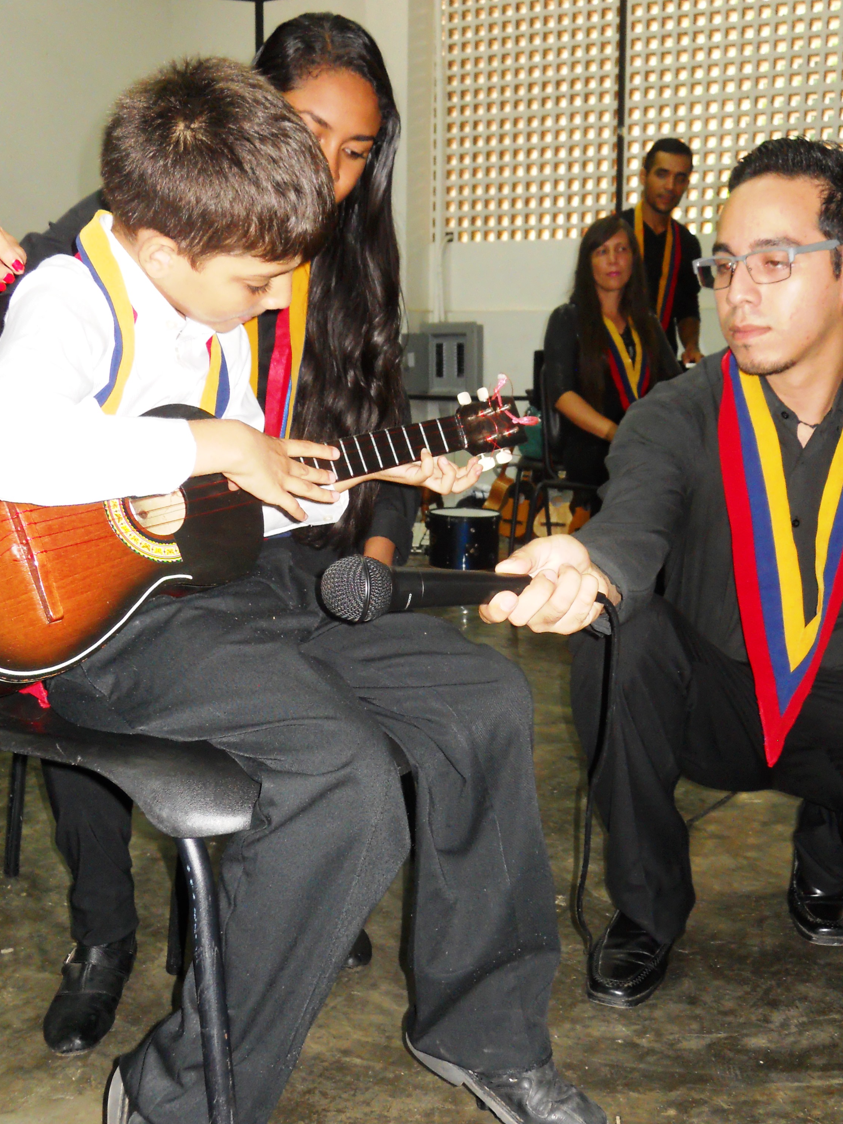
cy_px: 567
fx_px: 1201
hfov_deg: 38.6
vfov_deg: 50.1
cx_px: 464
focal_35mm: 37
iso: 250
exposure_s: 1/25
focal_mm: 5
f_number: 2.7
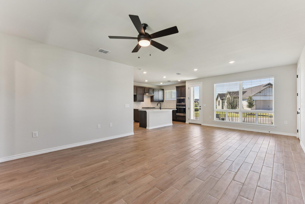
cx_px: 152
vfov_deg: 81.2
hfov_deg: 104.2
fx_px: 119
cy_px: 102
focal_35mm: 14
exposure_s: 1/50
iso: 400
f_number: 8
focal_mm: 14
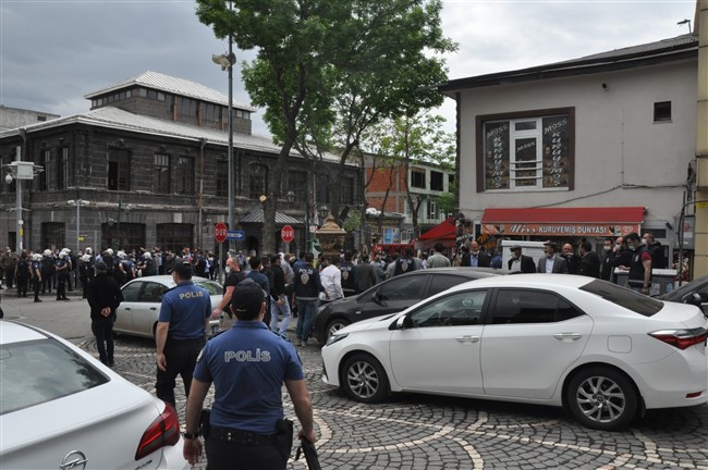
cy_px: 235
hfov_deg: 67.4
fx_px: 530
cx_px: 354
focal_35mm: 27
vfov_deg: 47.8
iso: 1000
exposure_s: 1/640
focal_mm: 18
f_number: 13
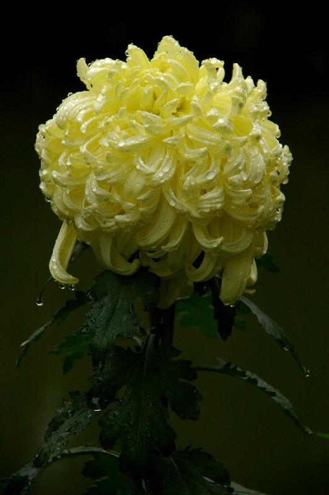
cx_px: 164
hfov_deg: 7.3
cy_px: 248
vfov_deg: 11.0
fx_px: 2575
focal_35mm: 188
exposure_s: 1/200
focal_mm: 125
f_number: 5.6
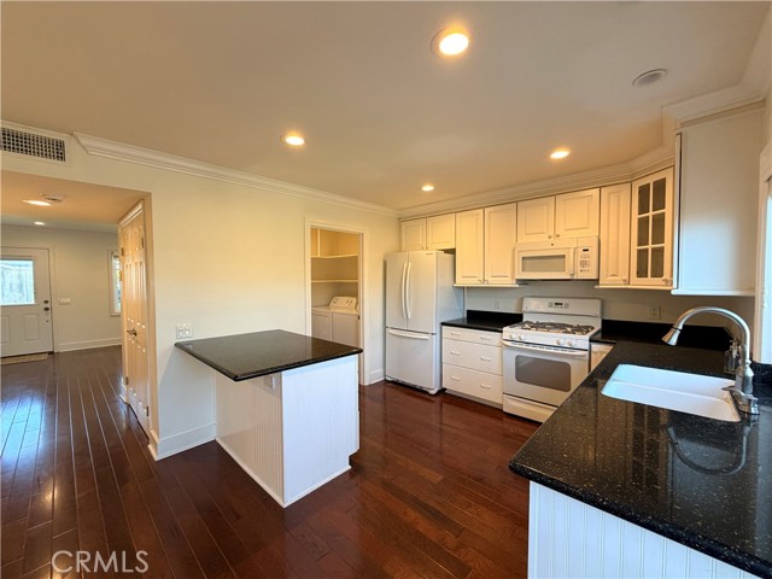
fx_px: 312
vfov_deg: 85.7
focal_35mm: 14
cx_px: 386
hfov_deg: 102.1
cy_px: 290
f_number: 2.2
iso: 250
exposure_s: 1/120
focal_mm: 2.22
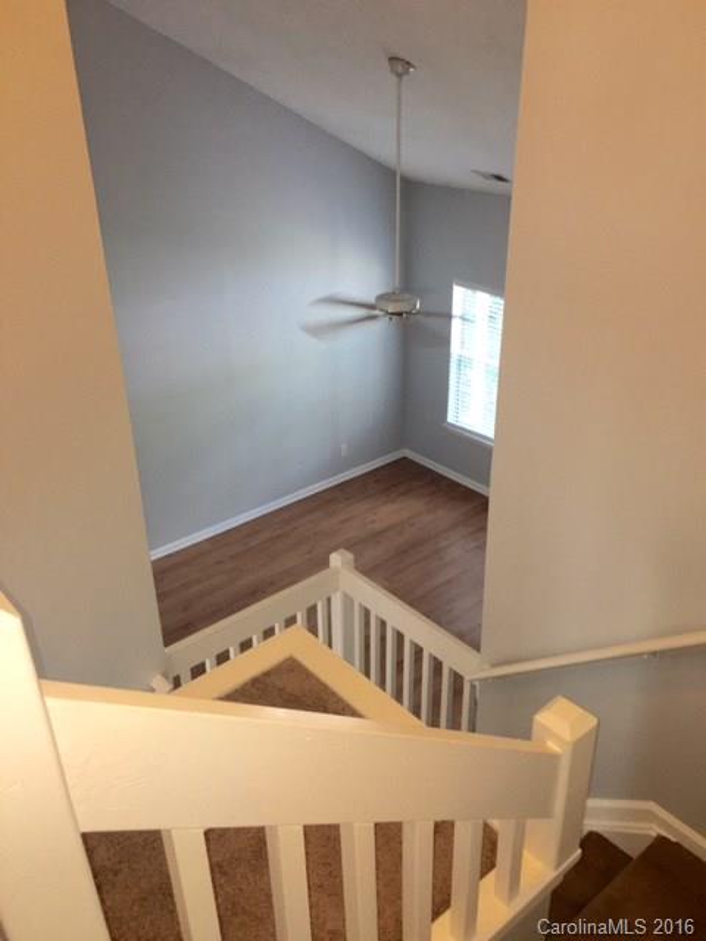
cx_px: 353
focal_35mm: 29
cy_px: 470
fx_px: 789
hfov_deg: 48.2
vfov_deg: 61.7
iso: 80
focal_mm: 4.15
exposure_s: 1/30
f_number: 2.2
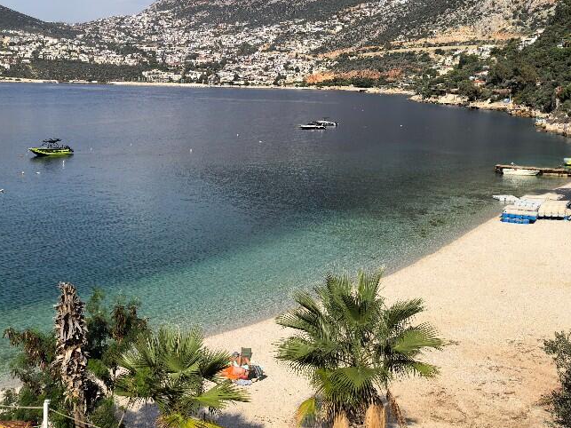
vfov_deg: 33.1
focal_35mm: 43
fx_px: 709
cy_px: 125
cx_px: 209
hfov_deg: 43.5
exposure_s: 1/3247
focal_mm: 8.5
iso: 50
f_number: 2
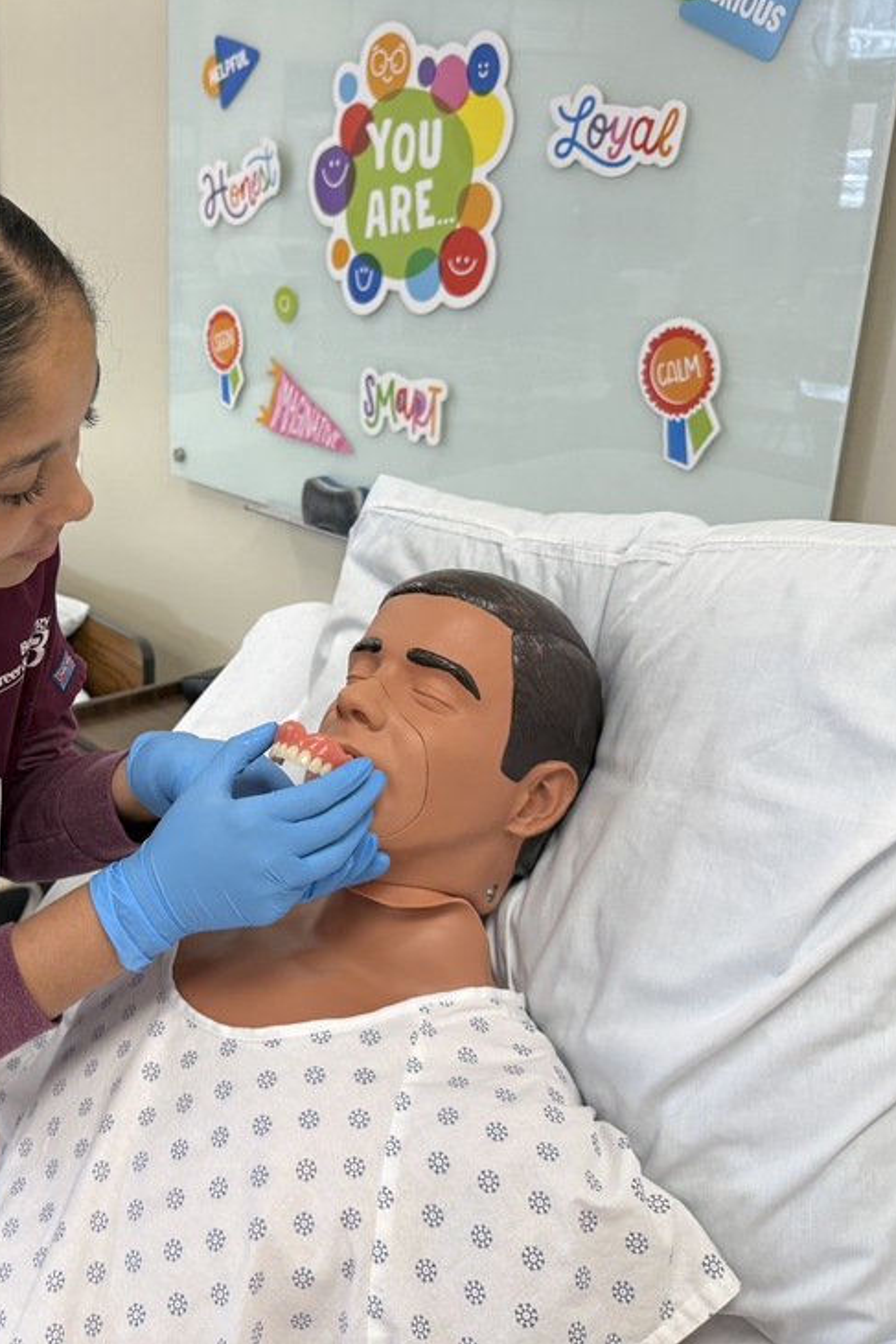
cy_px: 639
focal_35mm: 35
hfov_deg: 36.0
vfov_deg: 54.4
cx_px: 125
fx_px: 1306
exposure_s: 1/120
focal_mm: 6.76
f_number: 1.78
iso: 125
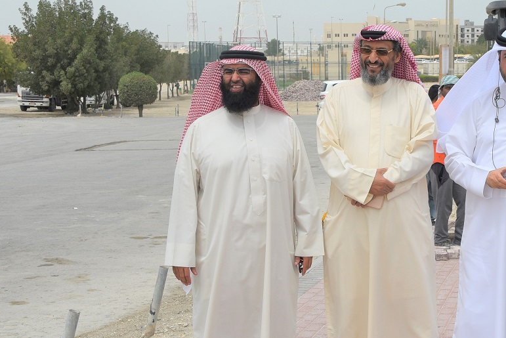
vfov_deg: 17.5
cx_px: 394
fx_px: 1097
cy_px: 224
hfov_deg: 25.6
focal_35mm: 78
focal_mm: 40
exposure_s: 1/500
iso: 200
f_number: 11
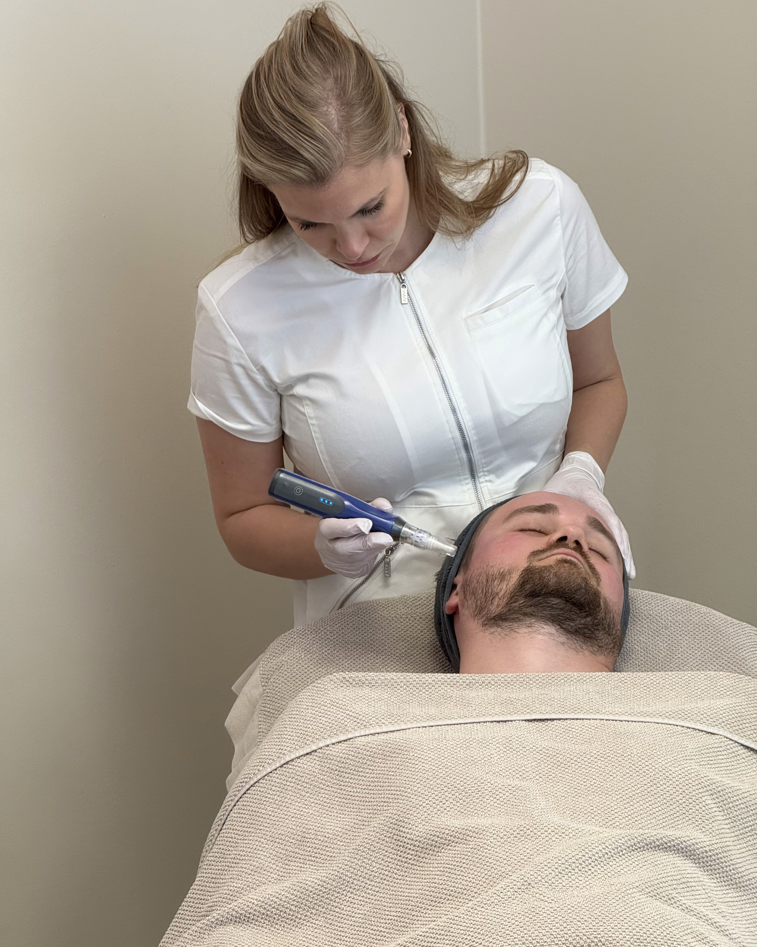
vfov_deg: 15.3
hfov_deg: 12.2
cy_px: 452
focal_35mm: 126
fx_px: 3528
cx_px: 377
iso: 160
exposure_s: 1/100
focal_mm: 15.66
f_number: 2.8
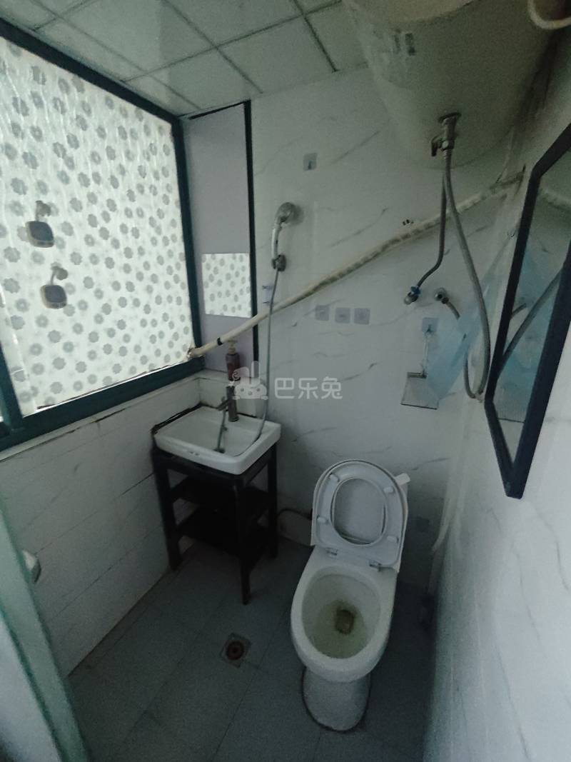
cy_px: 381
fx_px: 330
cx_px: 286
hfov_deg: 81.7
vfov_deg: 98.2
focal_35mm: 15
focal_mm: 1.91
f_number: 2.2
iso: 800
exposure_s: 1/33.3
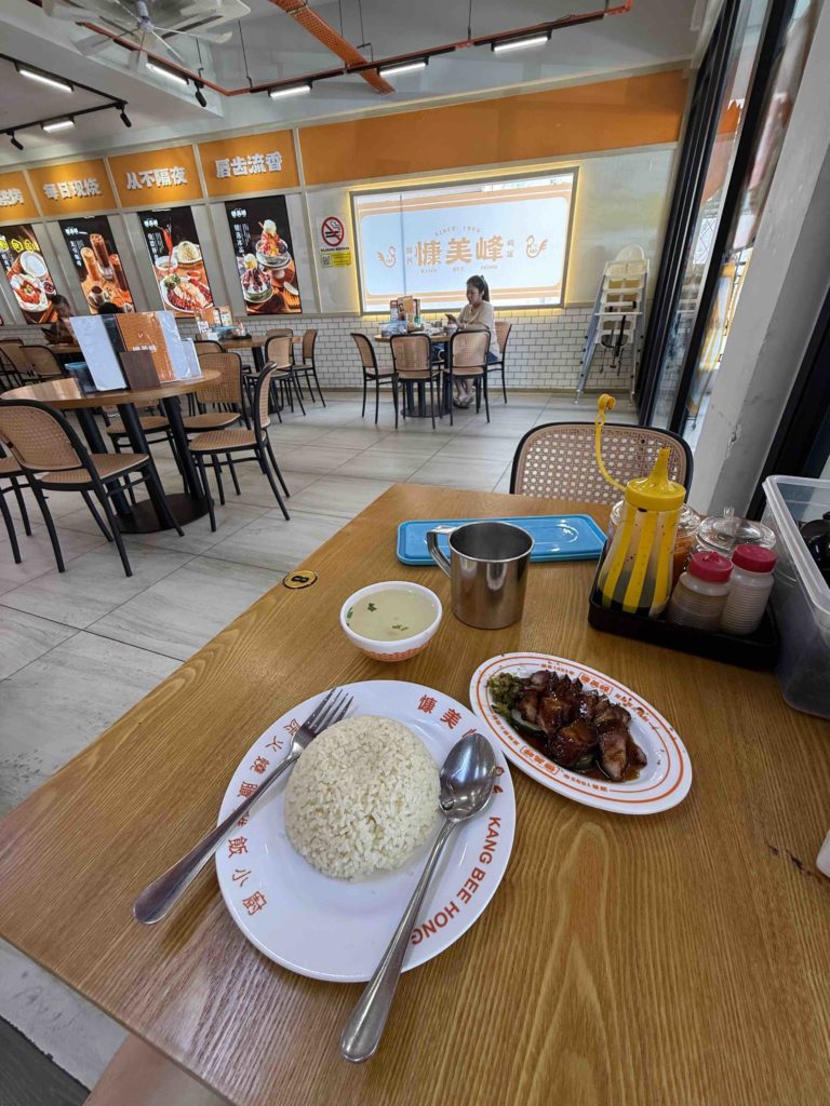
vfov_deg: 102.1
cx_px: 415
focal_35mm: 14
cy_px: 553
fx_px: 448
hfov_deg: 85.7
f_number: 2.2
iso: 125
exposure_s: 1/99
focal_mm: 2.22
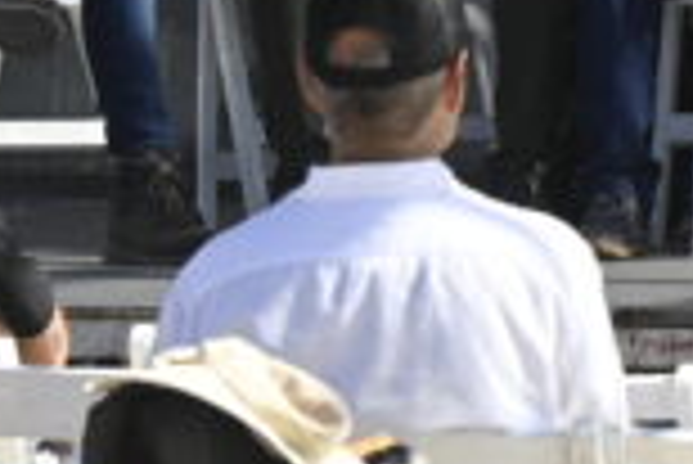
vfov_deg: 2.6
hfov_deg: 3.9
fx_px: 10077
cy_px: -502
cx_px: 1368
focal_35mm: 523
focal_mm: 105
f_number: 7.1
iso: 250
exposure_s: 1/320
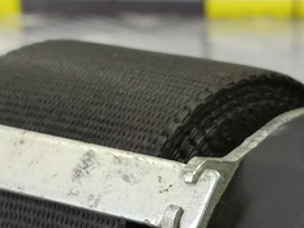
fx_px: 887
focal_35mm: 101
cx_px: 292
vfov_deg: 14.2
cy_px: 267
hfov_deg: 19.0
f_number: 1.6
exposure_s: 1/50
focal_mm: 4.11
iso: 184
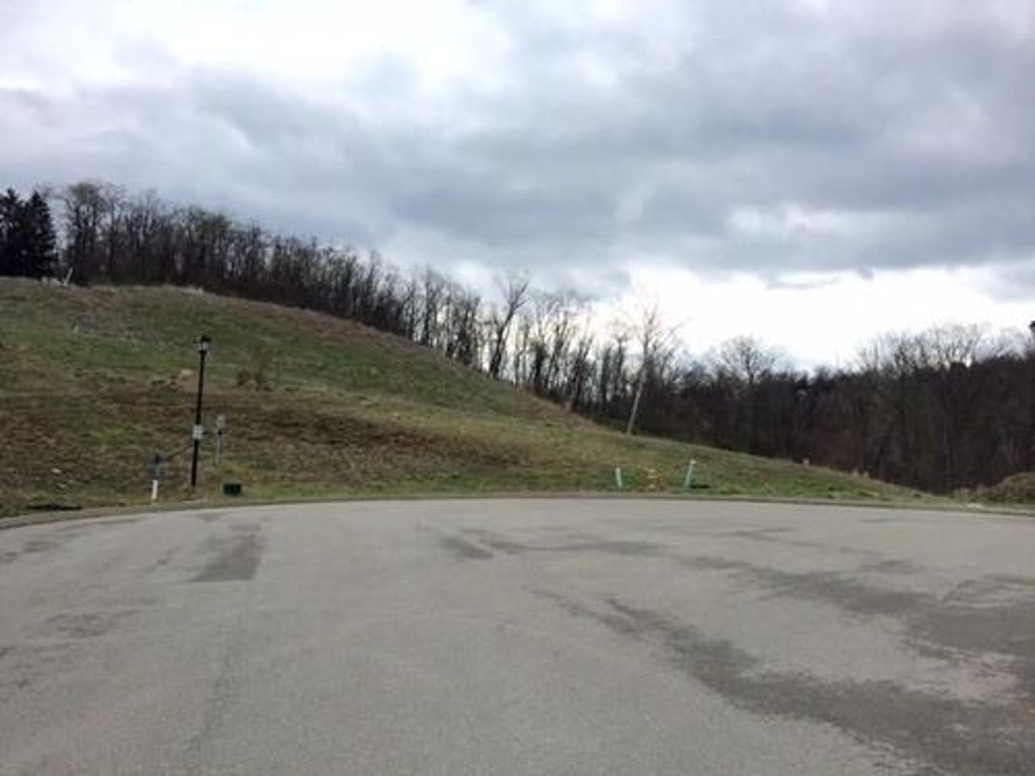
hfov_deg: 61.7
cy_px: 388
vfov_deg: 48.2
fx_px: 867
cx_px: 518
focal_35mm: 29
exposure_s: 1/1276
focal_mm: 4.15
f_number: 2.2
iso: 32
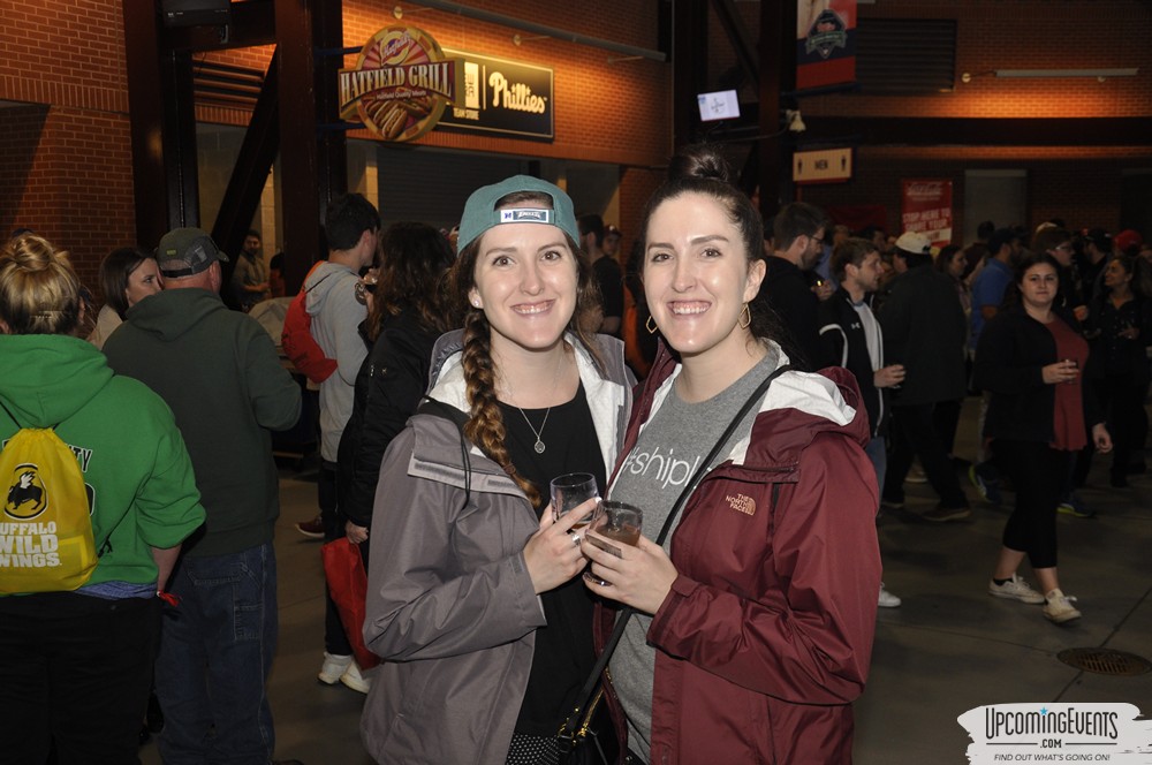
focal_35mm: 42
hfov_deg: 46.5
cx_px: 576
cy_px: 382
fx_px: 1342
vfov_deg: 31.8
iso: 400
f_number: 5
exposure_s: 1/60
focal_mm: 28
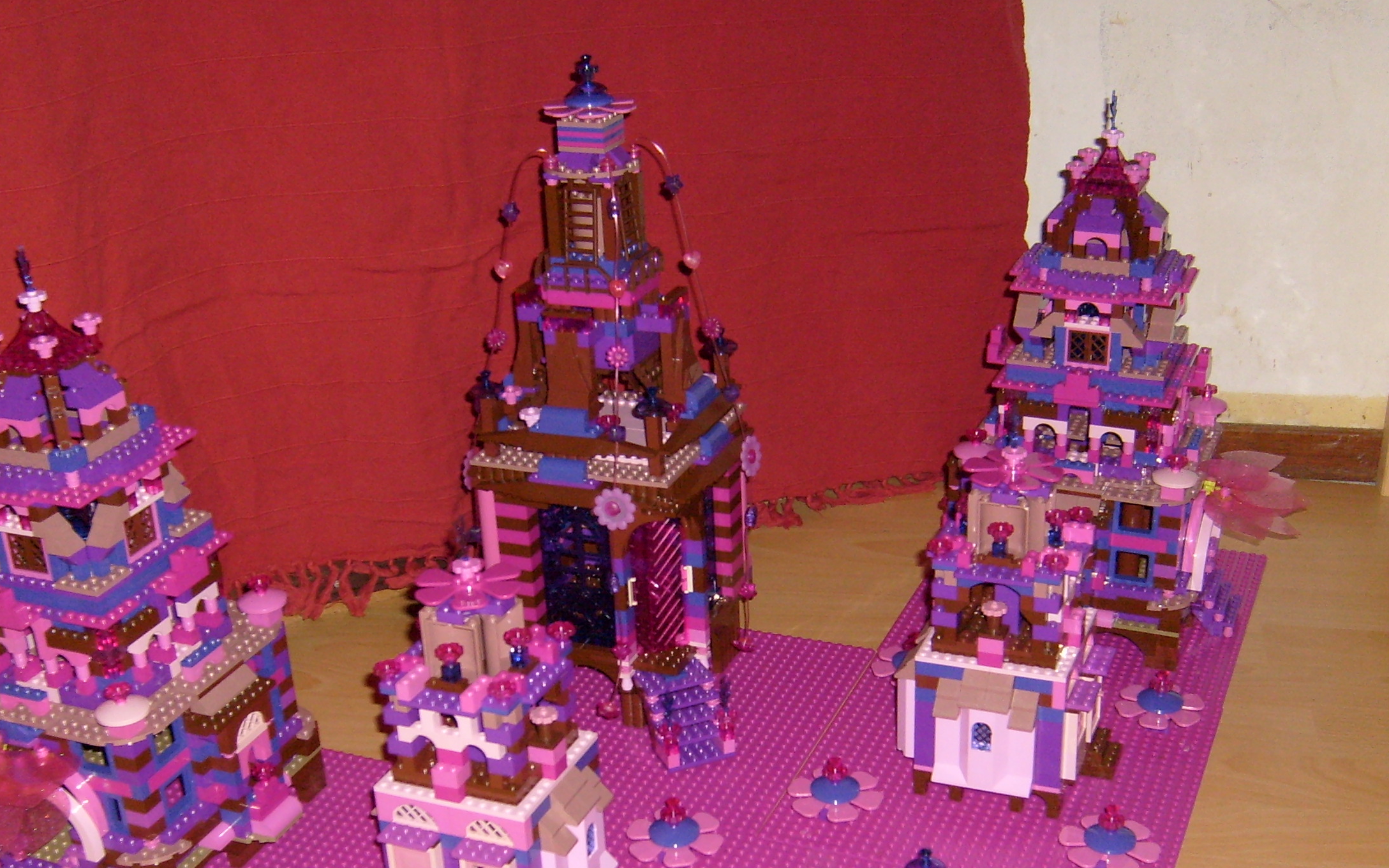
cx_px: 693
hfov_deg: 41.8
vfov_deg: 26.6
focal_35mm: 48
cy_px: 622
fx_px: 1817
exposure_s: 1/45
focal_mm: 5.8
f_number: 2.8
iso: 100
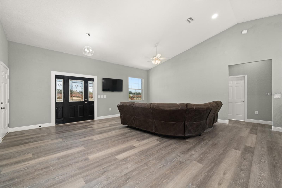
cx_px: 141
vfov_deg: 81.2
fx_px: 110
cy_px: 94
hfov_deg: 104.3
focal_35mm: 14
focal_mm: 14
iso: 400
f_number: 11
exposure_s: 1/3
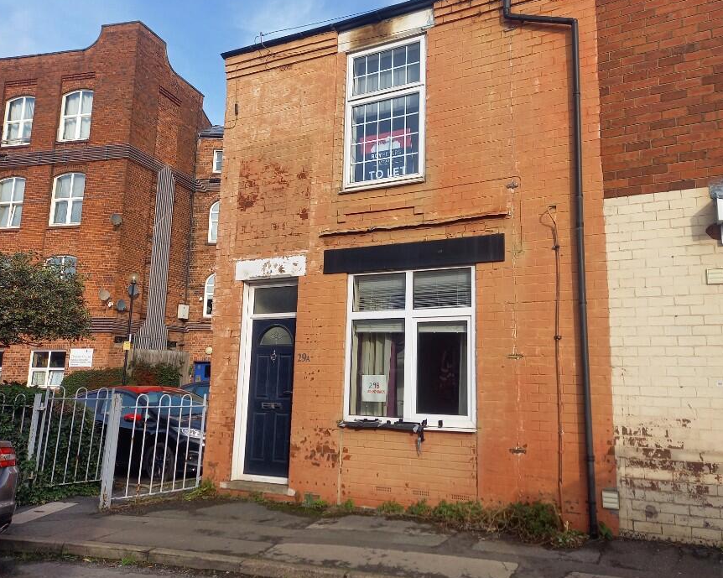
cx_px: 418
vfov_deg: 49.9
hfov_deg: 60.2
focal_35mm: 29
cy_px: 259
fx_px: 620
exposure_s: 1/494
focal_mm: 4.65
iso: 50
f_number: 1.8
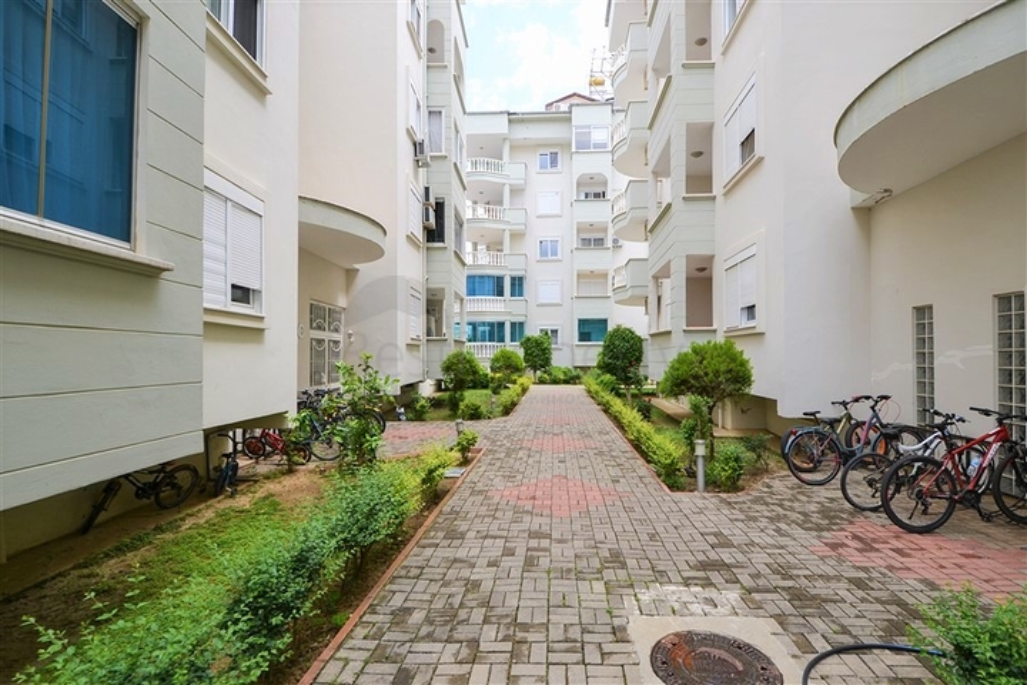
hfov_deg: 100.4
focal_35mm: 15
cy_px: 342
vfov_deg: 77.3
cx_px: 514
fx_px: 428
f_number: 5.6
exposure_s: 1/125
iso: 100
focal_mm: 10
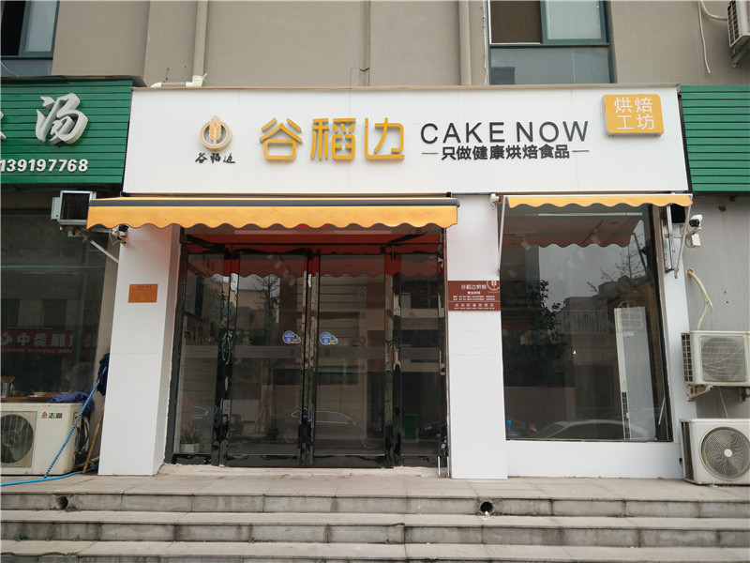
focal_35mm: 21
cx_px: 375
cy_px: 282
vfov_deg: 63.4
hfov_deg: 79.0
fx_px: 455
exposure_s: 1/221
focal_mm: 3.66
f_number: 2.2
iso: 50
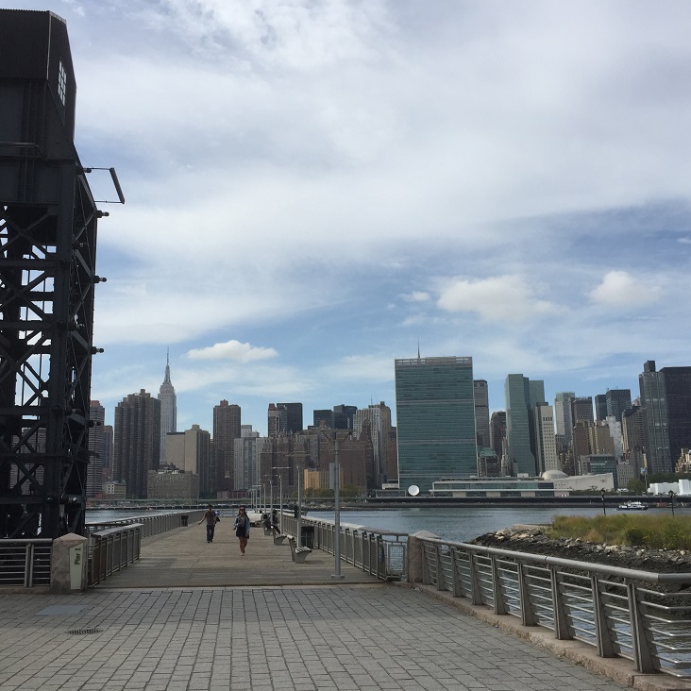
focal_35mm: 35
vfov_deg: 47.2
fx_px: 790
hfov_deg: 47.1
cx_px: 306
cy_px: 343
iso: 32
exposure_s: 1/3049
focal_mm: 4.15
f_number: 2.2
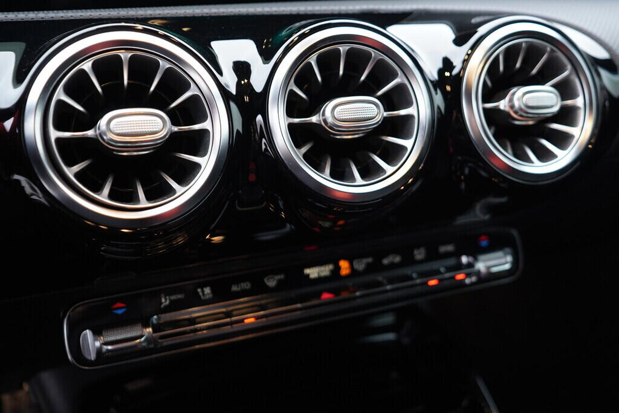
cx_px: 310
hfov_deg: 53.1
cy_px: 206
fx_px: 619
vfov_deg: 36.9
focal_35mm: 36
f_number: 2.8
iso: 320
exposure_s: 1/40
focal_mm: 24
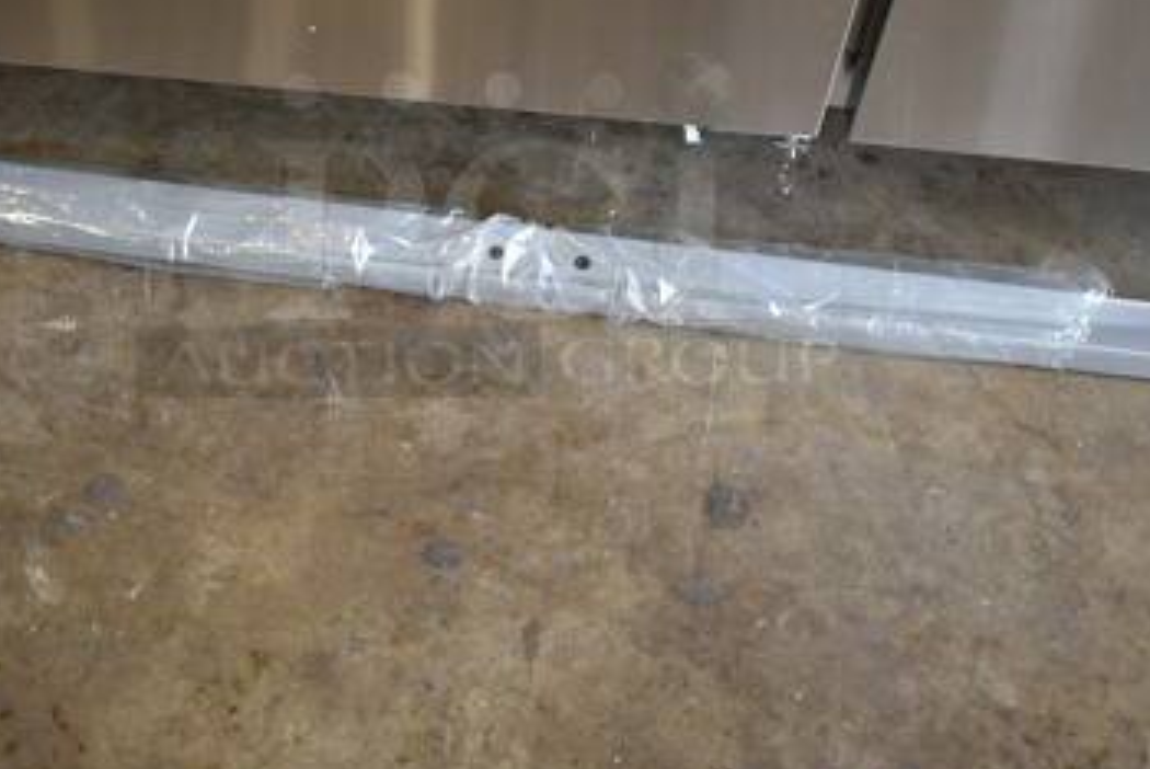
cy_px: 223
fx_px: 1503
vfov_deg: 28.4
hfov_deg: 41.8
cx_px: 503
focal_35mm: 47
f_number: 3.5
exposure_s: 1/30
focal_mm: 18
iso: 320
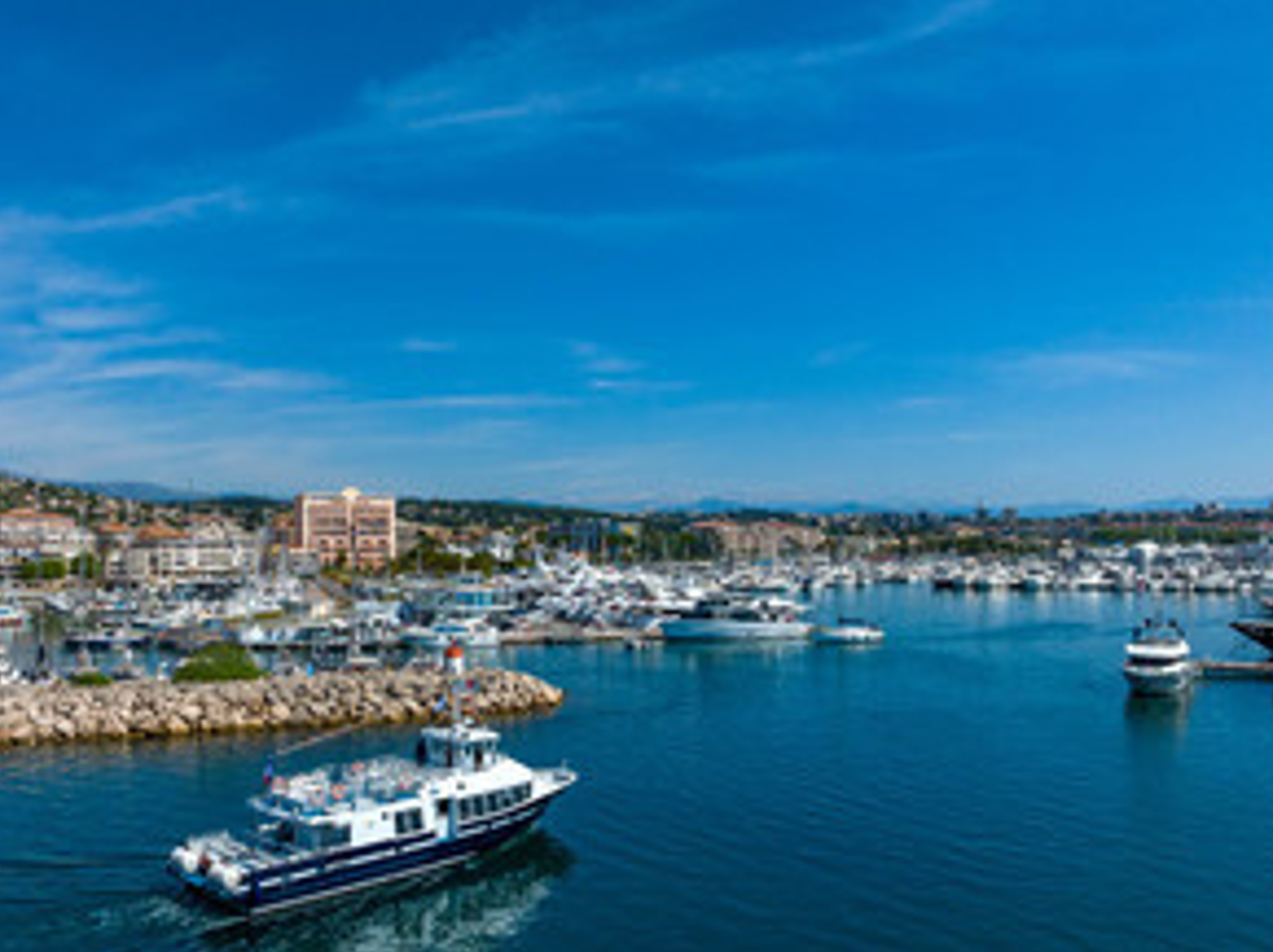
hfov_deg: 58.1
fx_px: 1139
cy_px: 531
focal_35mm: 31
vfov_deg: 45.3
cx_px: 540
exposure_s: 1/1000
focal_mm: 12.3
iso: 200
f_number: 9
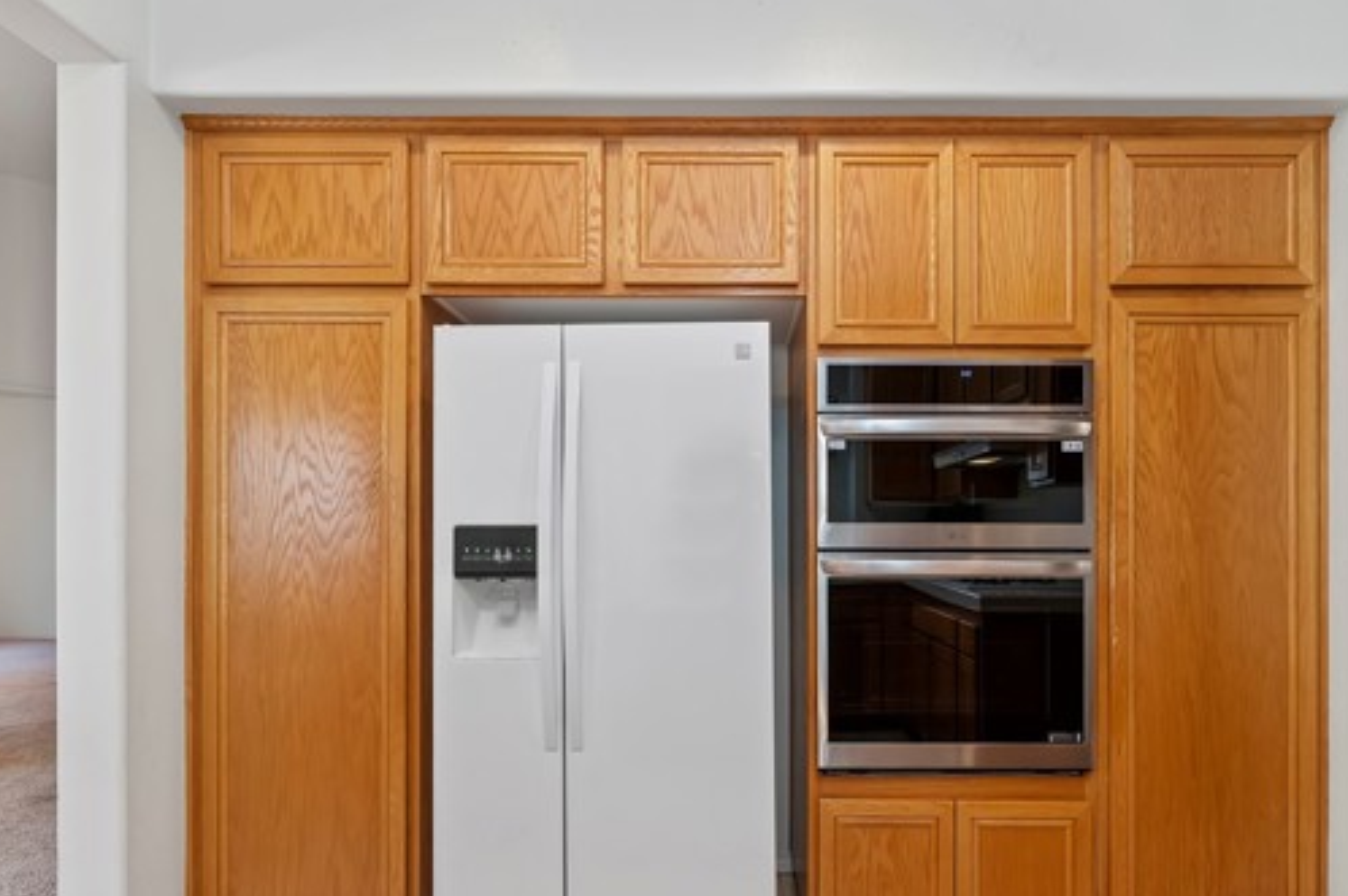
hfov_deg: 90.0
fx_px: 673
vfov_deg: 66.7
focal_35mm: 18
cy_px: 531
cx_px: 693
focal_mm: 14
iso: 500
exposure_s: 1/8
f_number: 10
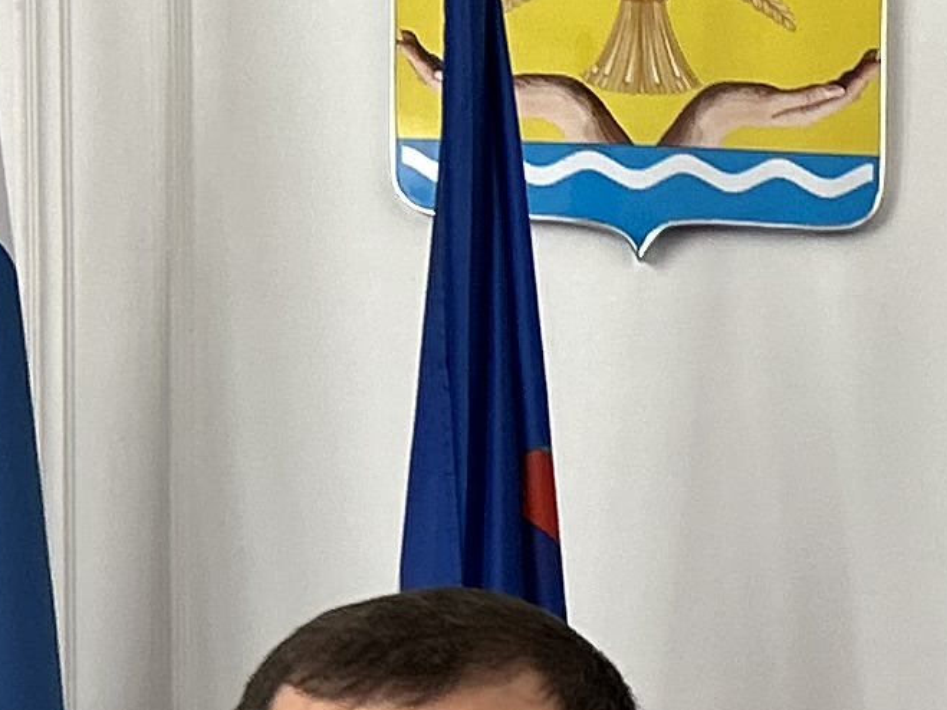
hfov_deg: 11.9
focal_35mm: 159
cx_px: 1427
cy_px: 1410
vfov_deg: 8.8
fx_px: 4349
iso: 125
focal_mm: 5.7
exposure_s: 1/103
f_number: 1.5
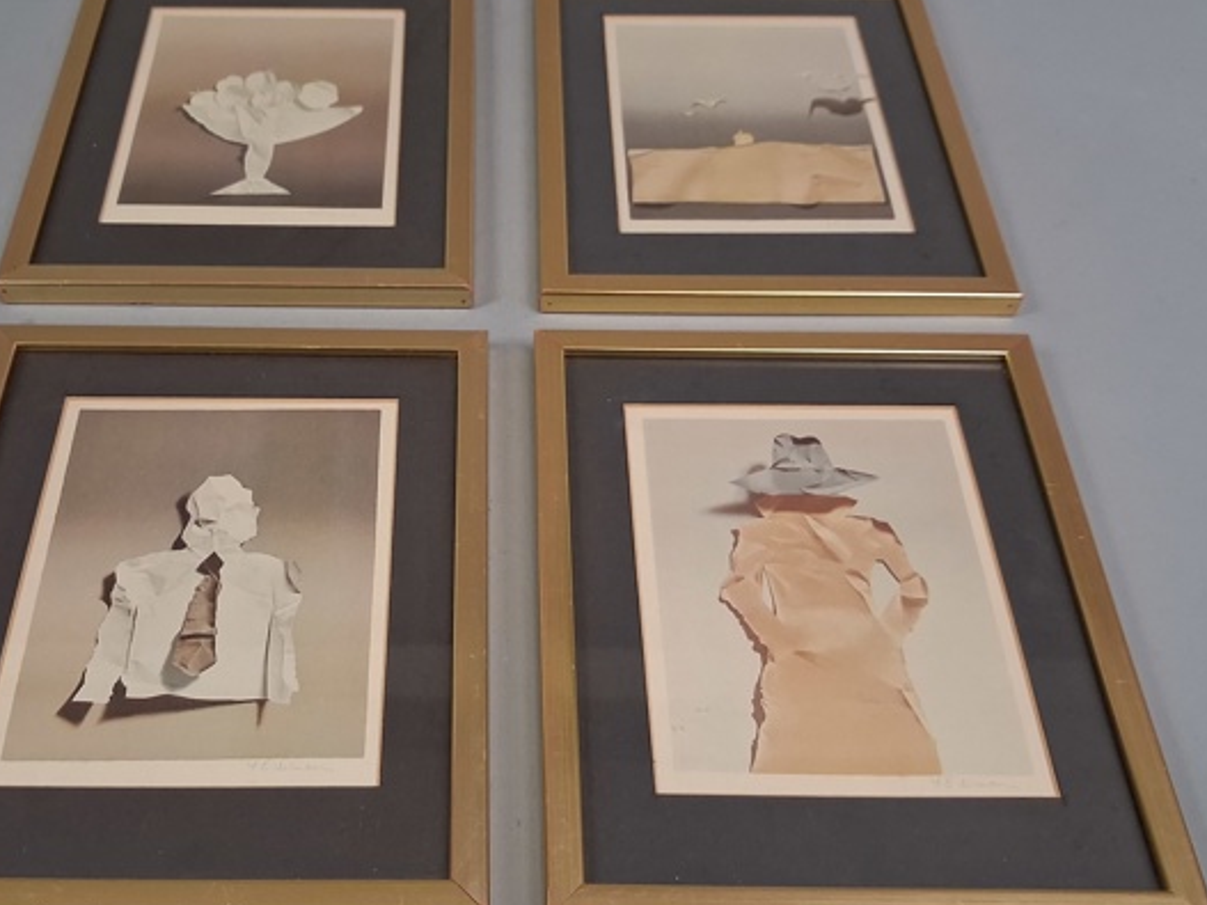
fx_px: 1429
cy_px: 431
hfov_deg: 45.6
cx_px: 506
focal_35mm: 41
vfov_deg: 35.1
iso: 400
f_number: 1.8
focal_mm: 4
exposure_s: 1/100
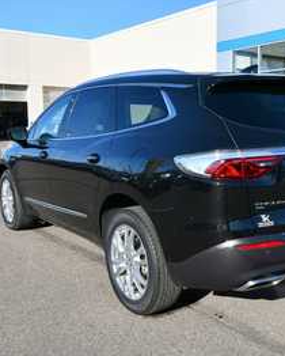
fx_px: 453
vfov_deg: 42.9
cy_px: 179
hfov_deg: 34.5
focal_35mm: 43
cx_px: 195
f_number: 8
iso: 110
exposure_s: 1/250
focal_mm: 20
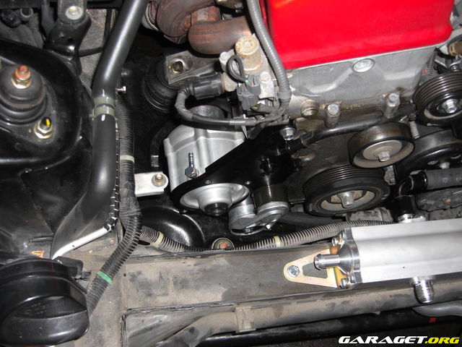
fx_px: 507
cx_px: 231
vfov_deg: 37.7
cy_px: 174
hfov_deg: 49.0
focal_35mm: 38
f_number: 2.8
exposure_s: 1/60
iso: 100
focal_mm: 7.9
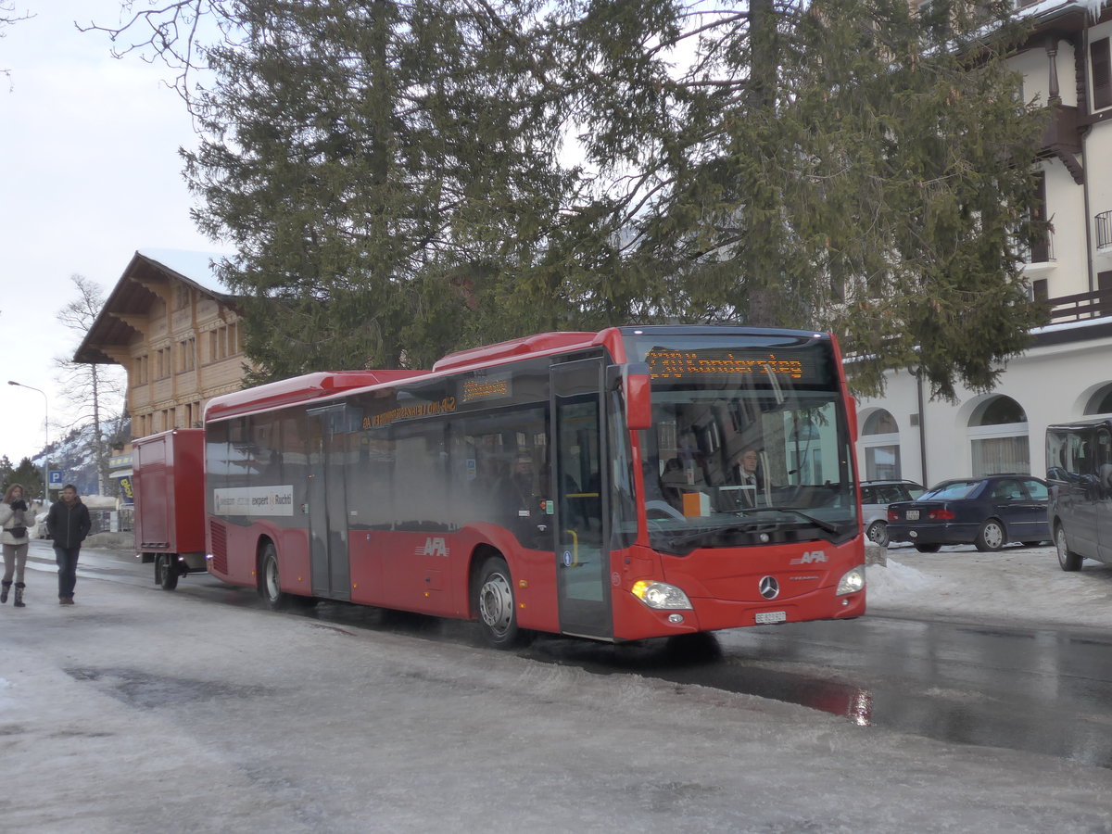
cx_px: 556
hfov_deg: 41.2
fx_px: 1478
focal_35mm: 46
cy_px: 417
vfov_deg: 31.5
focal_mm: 9.5
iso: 160
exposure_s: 1/250
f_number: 3
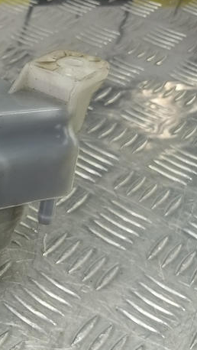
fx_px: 519
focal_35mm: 56
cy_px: 172
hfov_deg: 16.7
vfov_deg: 37.2
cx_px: -186
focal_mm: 4.11
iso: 127
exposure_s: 1/50
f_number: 1.6
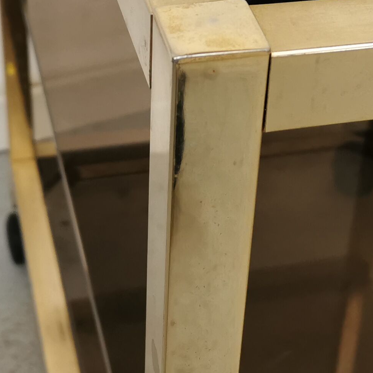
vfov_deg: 19.4
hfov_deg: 19.4
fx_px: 1085
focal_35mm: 89
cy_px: 110
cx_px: 258
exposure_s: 1/100
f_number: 1.8
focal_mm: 5.58
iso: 125
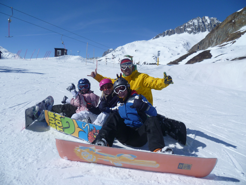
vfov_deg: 49.7
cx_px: 123
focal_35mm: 28
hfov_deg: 63.4
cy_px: 92
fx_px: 199
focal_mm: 5
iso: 100
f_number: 9
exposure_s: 1/640
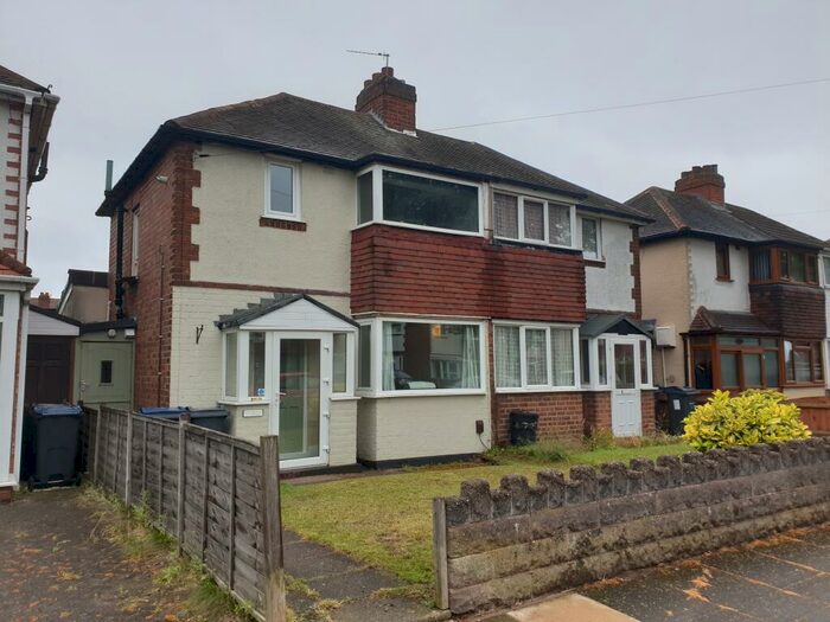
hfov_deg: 67.3
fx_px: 623
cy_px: 311
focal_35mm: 26
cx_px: 415
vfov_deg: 53.1
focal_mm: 4.3
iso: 50
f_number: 2.4
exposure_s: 1/1279
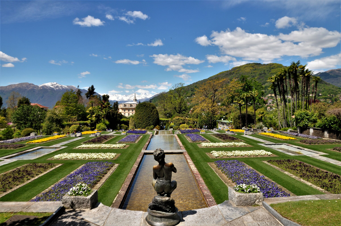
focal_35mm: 27
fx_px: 255
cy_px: 113
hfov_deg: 67.4
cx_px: 170
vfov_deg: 47.8
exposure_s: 1/350
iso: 200
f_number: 11
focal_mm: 18
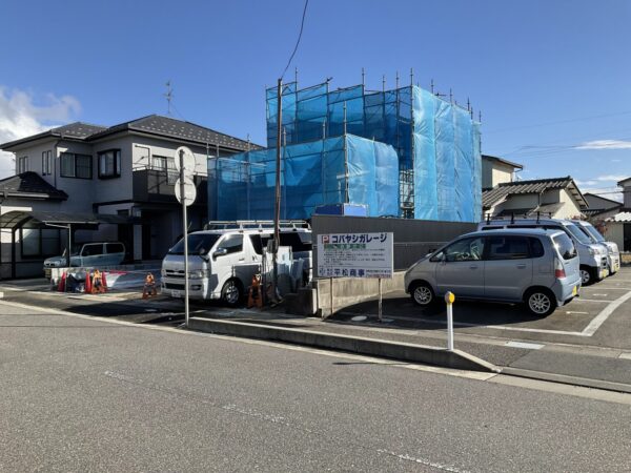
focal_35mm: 29
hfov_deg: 61.7
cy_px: 236
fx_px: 529
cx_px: 316
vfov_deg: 48.2
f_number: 1.8
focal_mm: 3
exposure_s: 1/1730
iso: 16
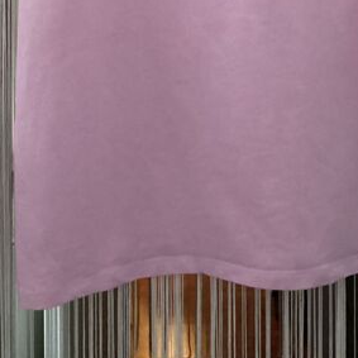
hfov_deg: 27.6
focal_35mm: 62
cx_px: 235
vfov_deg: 25.7
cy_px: -34
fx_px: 725
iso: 640
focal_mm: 3.3
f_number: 2.4
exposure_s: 1/30
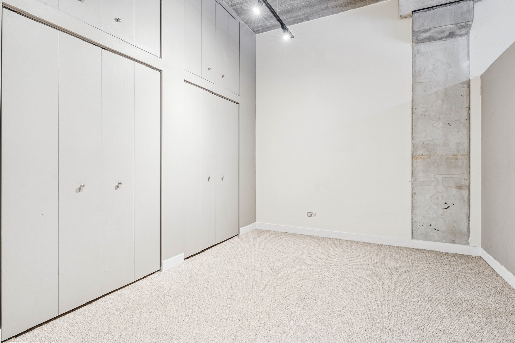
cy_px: 170
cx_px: 259
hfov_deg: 93.3
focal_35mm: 17
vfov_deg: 70.4
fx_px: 243
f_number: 8
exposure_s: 1/4
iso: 320
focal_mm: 16
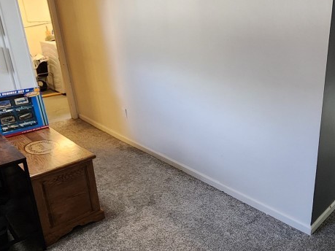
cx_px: 224
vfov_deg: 48.2
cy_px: 123
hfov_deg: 60.2
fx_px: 281
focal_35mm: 29
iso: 320
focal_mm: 2.2
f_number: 2.2
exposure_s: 1/40
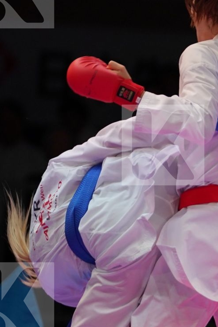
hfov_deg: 2.2
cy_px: 145
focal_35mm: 625
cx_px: 313
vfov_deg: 3.3
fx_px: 5671
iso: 640
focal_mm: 171
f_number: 2.8
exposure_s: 1/1000
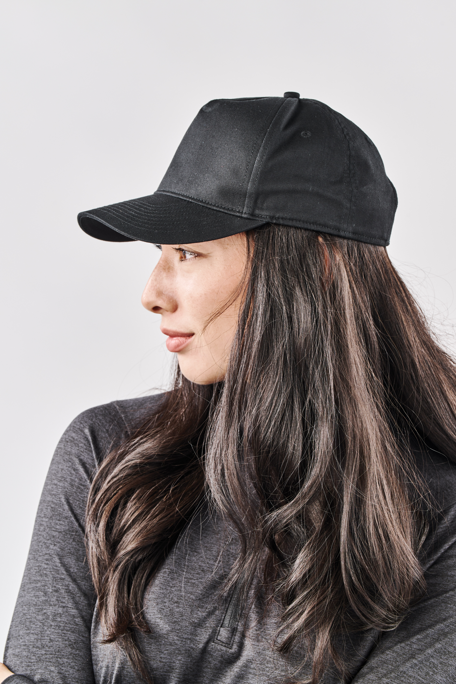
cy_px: 342
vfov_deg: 12.5
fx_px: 3135
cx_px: 228
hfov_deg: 8.3
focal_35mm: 165
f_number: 11
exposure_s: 1/125
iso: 100
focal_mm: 165
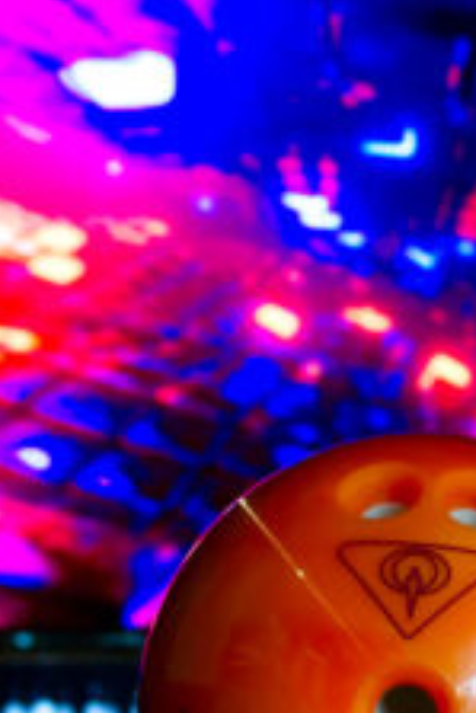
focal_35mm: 165
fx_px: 3267
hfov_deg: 8.3
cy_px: 598
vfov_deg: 12.4
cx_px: 486
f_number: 4
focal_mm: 24
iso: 2000
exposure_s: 1/160
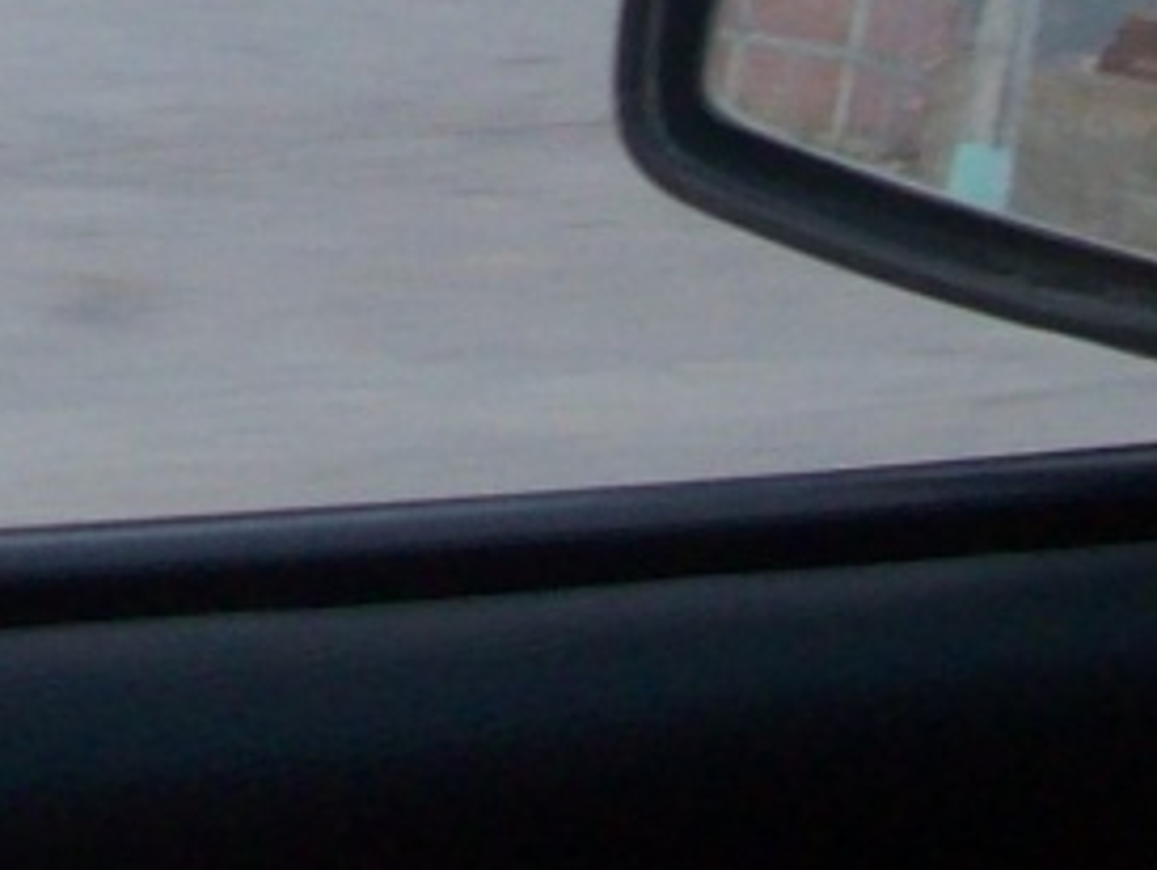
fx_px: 5620
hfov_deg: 11.6
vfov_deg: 8.4
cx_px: 30
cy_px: -802
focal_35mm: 168
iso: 80
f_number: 2.7
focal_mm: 6
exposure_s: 1/79.1
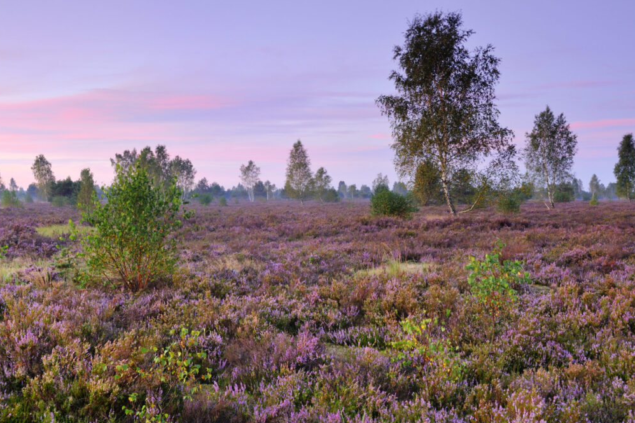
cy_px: 216
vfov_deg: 33.4
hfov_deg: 48.5
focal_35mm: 40
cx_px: 317
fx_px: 705
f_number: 13
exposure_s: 5
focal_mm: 26
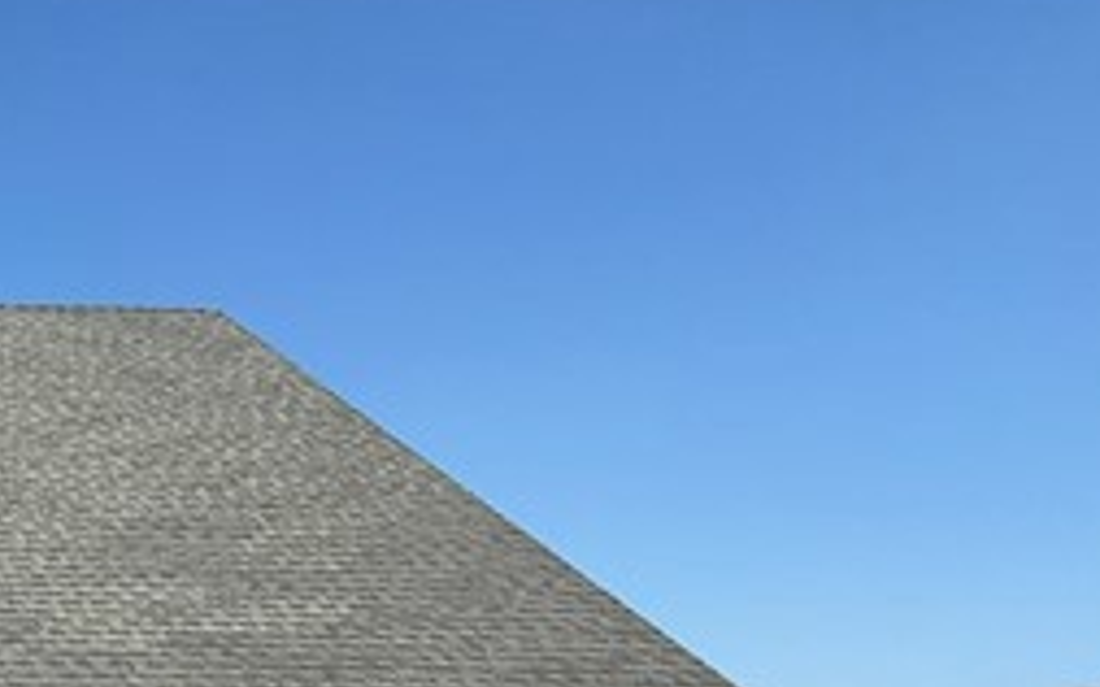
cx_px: -574
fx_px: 1798
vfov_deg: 21.1
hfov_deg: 25.2
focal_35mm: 60
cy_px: 630
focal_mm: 2.22
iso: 50
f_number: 2.2
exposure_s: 1/2237
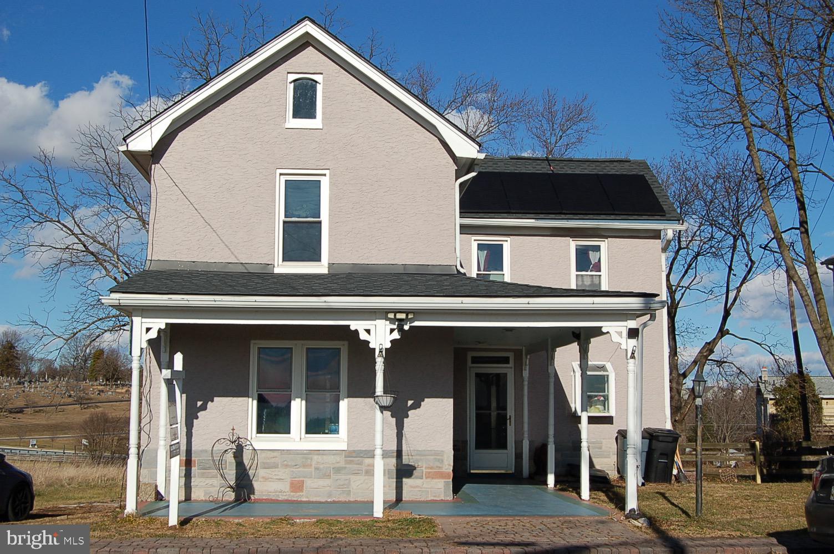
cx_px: 417
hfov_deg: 43.6
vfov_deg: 29.8
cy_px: 277
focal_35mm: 45
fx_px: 1042
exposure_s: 1/500
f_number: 11
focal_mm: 30
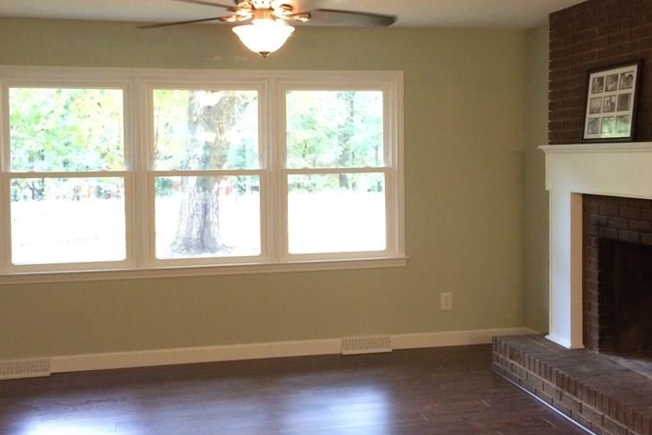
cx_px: 338
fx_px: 779
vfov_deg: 31.2
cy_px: 187
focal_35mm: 43
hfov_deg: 45.4
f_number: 2.2
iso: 320
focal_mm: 4.15
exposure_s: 1/30
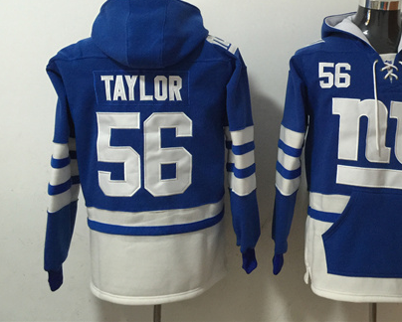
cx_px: 273
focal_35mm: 42
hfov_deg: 43.1
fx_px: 500
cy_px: 99
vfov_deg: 35.3
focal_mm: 4.15
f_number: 2.2
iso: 125
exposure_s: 1/8
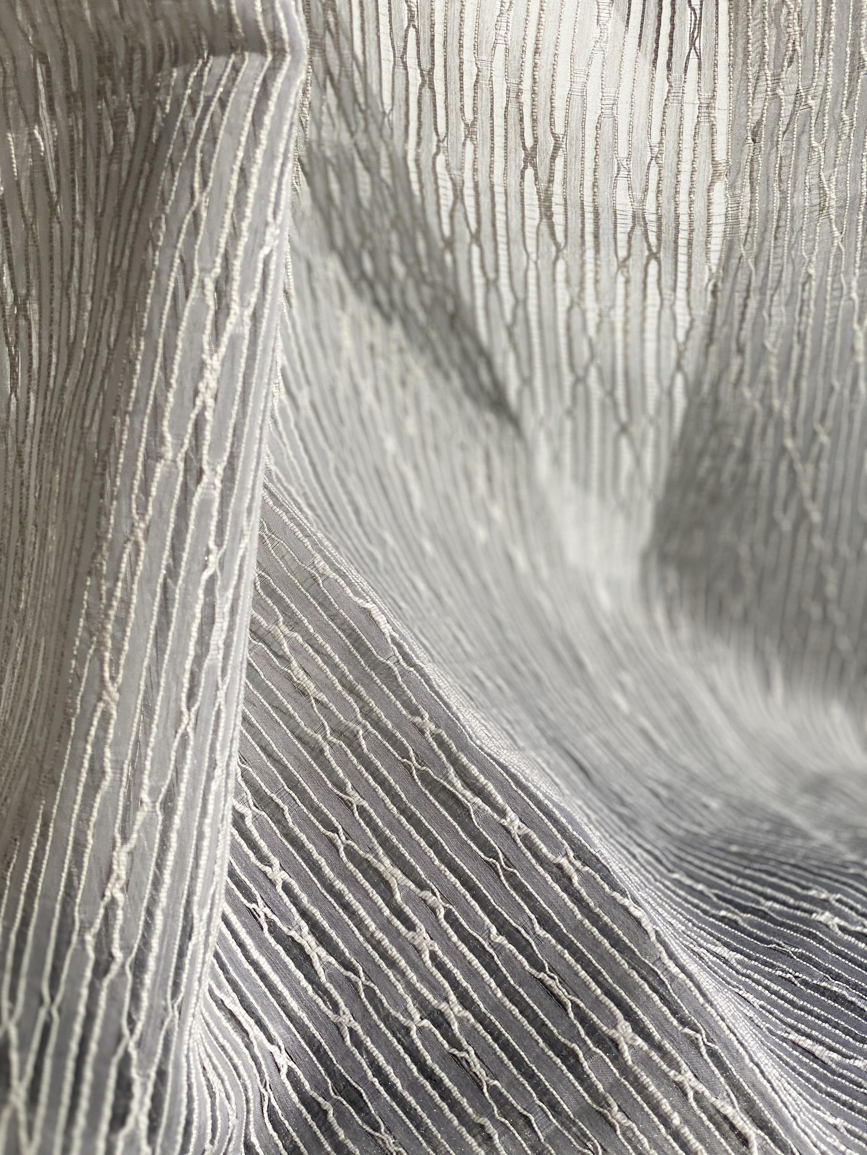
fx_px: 1736
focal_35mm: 52
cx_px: 434
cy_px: 578
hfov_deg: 28.0
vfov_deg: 36.8
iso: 25
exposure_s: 1/4785
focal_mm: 6
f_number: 2
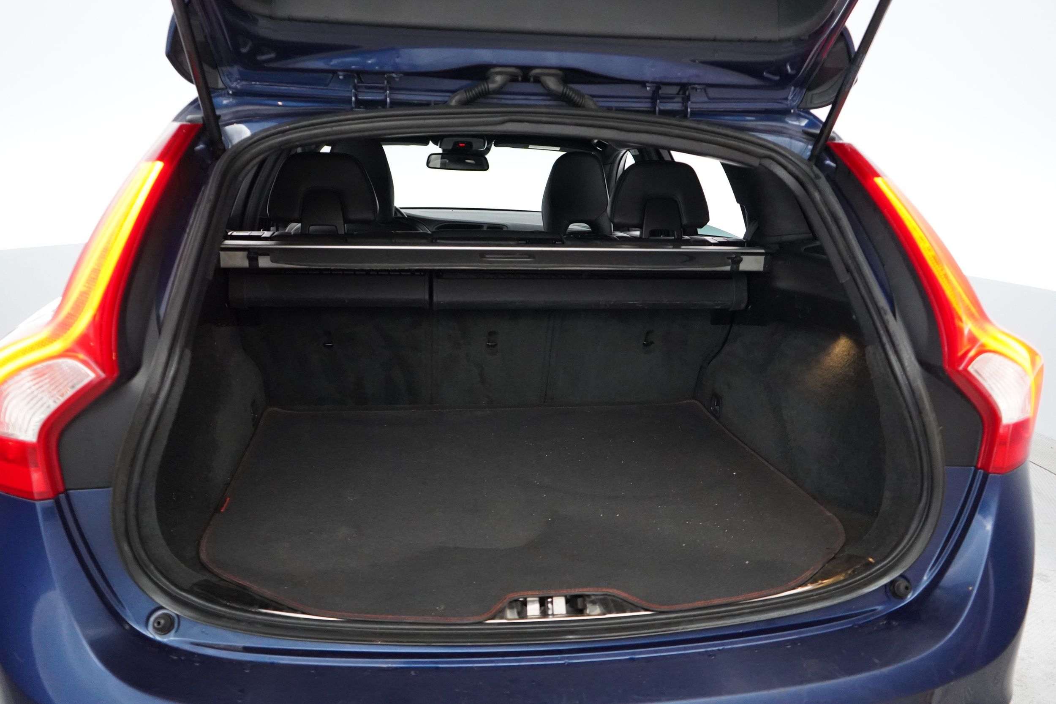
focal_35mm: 28
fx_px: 821
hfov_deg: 65.5
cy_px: 352
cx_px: 528
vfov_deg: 46.4
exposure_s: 1/160
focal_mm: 28
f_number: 3.5
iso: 10000
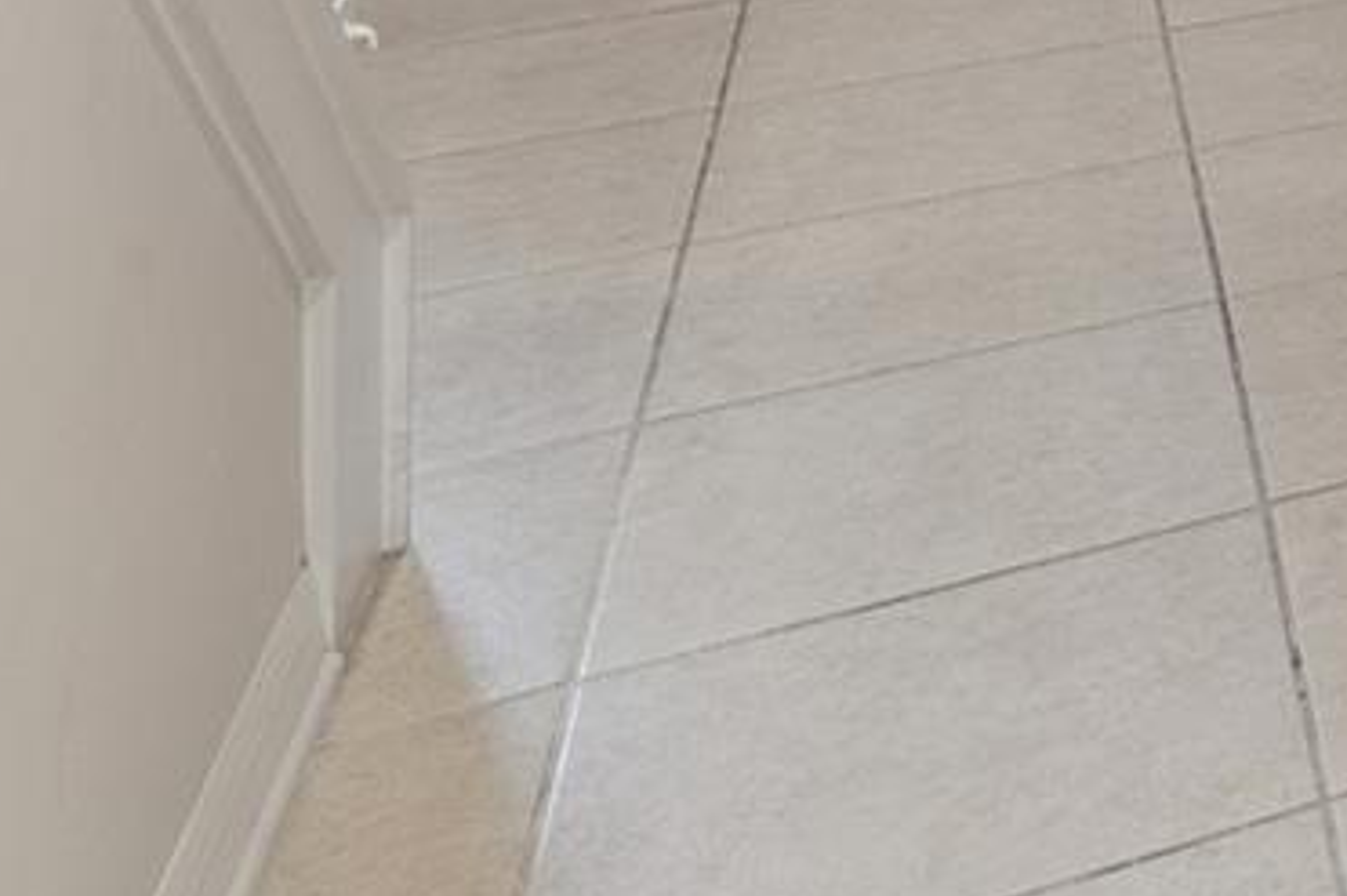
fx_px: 2580
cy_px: -923
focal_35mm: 69
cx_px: 2672
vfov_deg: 15.5
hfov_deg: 18.8
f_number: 8
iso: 160
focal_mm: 16
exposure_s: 1/10
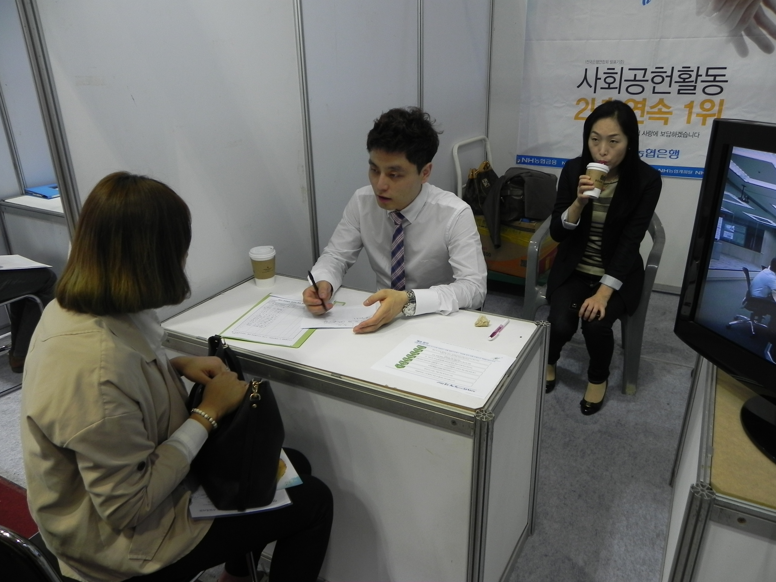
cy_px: 291
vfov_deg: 53.1
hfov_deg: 67.3
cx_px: 388
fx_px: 583
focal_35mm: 26
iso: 160
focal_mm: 4.6
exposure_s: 1/42.6
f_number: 2.8
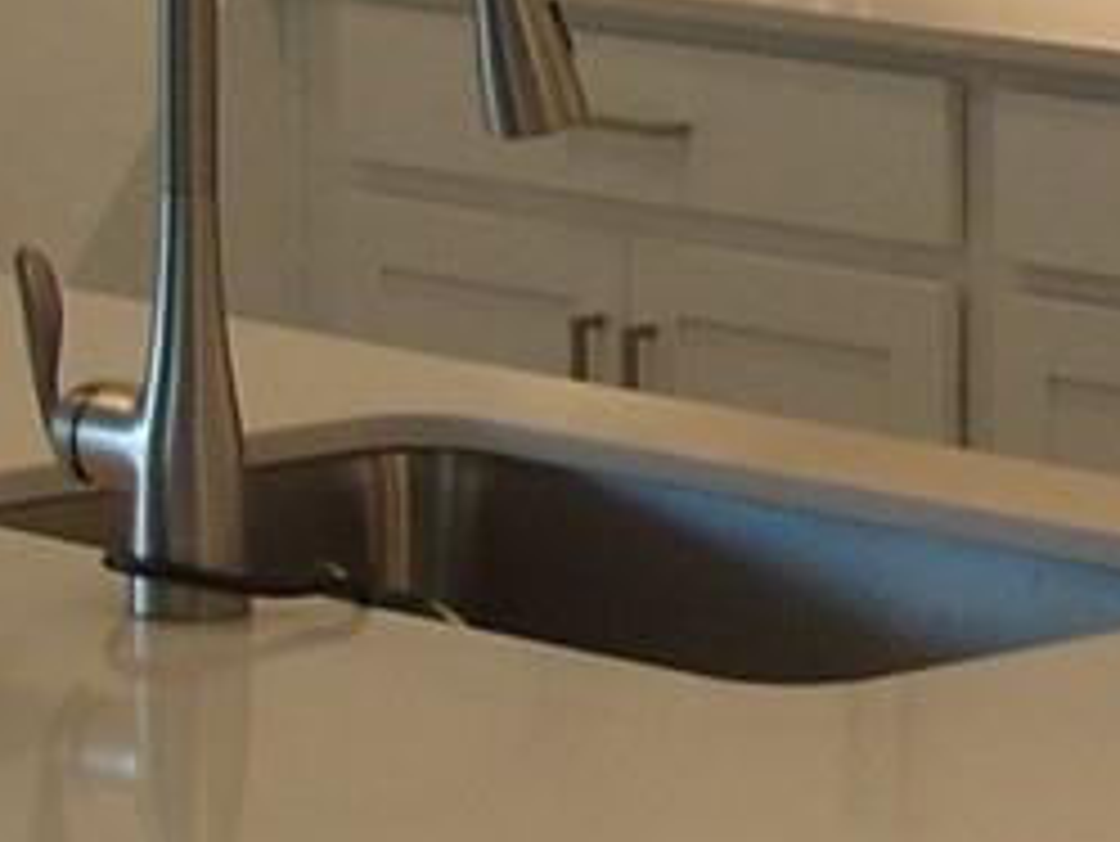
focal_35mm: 225
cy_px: -194
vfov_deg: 6.6
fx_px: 7283
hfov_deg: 8.7
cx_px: 1430
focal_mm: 7.8
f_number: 2.8
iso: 100
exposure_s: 1/60
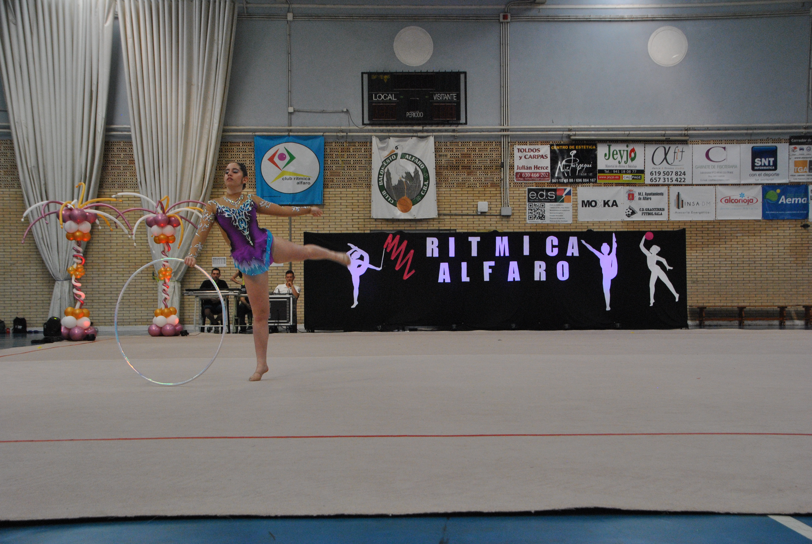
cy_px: 272
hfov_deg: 44.9
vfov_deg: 30.9
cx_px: 406
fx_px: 982
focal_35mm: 44
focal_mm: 29
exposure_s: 1/200
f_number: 7.1
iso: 800
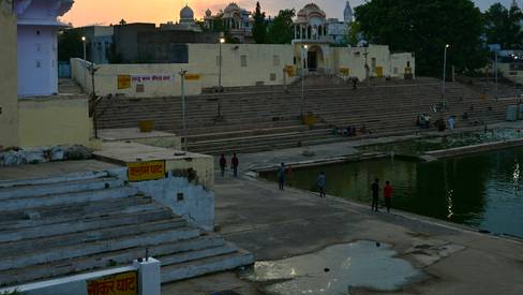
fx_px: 708
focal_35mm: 51
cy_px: 60
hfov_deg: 40.4
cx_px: 214
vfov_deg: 23.2
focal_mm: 22
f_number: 5.6
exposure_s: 1/250
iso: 200
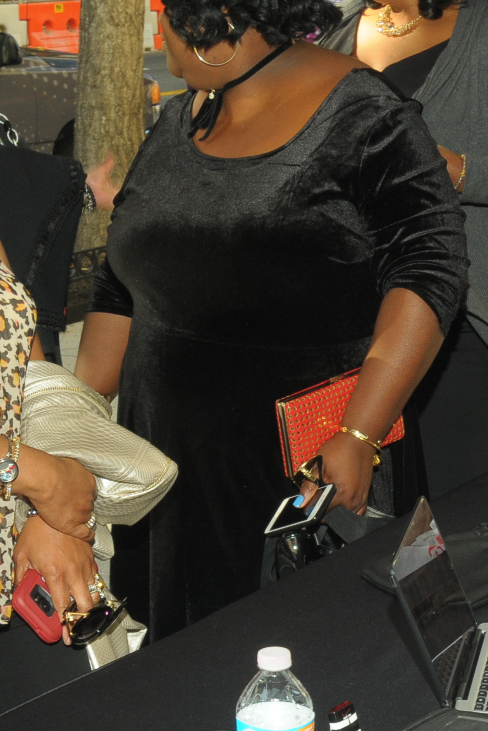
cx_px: 357
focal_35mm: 87
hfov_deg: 15.6
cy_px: 342
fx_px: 1769
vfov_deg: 23.4
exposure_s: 1/80
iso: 400
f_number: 11
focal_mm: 24
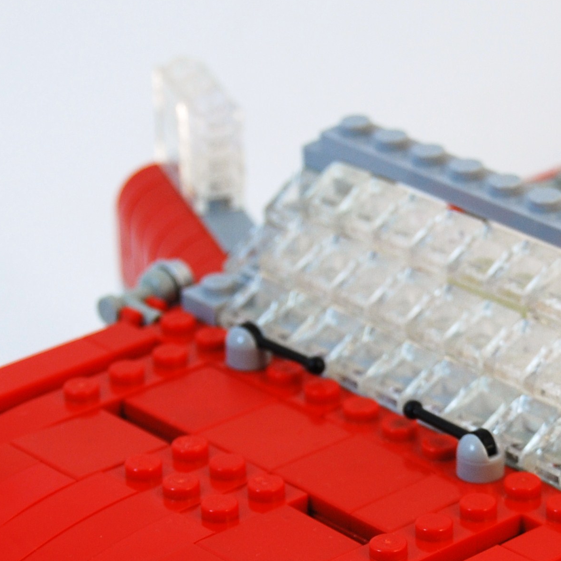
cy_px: 433
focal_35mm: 192
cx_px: 498
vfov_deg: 9.1
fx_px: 3520
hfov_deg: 9.1
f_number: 5.3
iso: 200
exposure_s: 1/125
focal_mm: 46
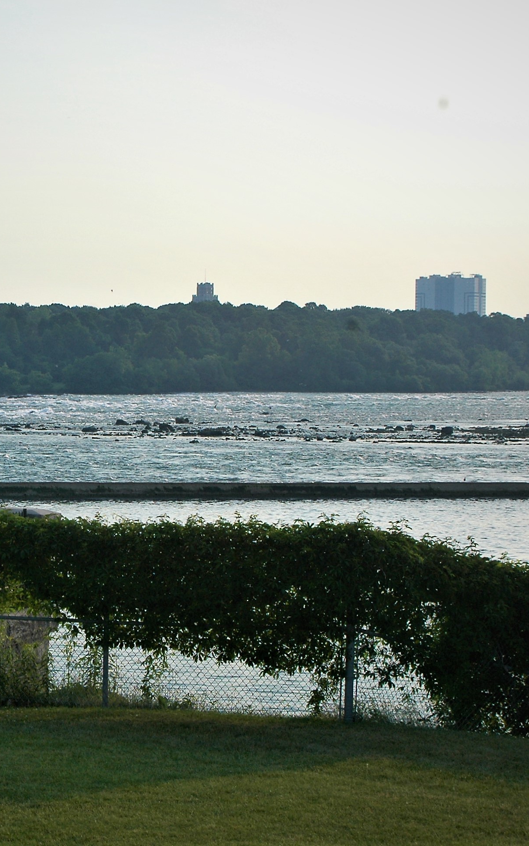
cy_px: 422
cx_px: 55
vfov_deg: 25.6
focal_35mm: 81
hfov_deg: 16.0
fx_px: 1863
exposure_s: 1/250
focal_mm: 35
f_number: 10
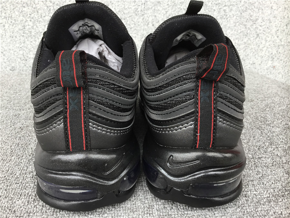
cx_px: 145
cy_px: 109
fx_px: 260
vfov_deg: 45.4
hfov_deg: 58.4
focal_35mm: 31
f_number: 2.4
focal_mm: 3.3
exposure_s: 1/100
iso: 32
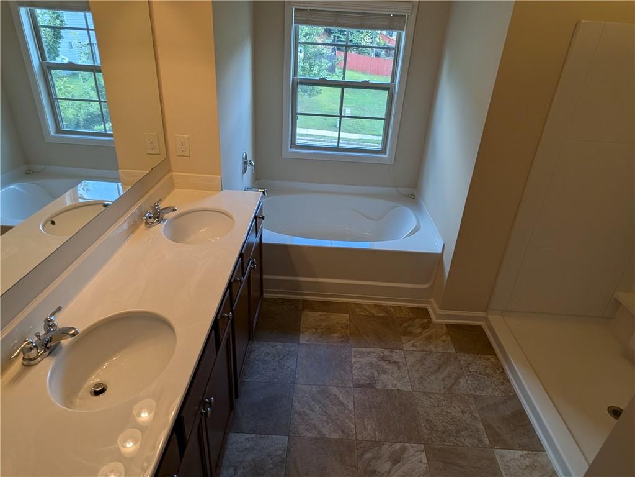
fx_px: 294
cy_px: 238
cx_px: 318
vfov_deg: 78.1
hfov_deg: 94.5
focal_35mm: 16
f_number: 2.2
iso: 49
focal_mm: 2.22
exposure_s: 1/60
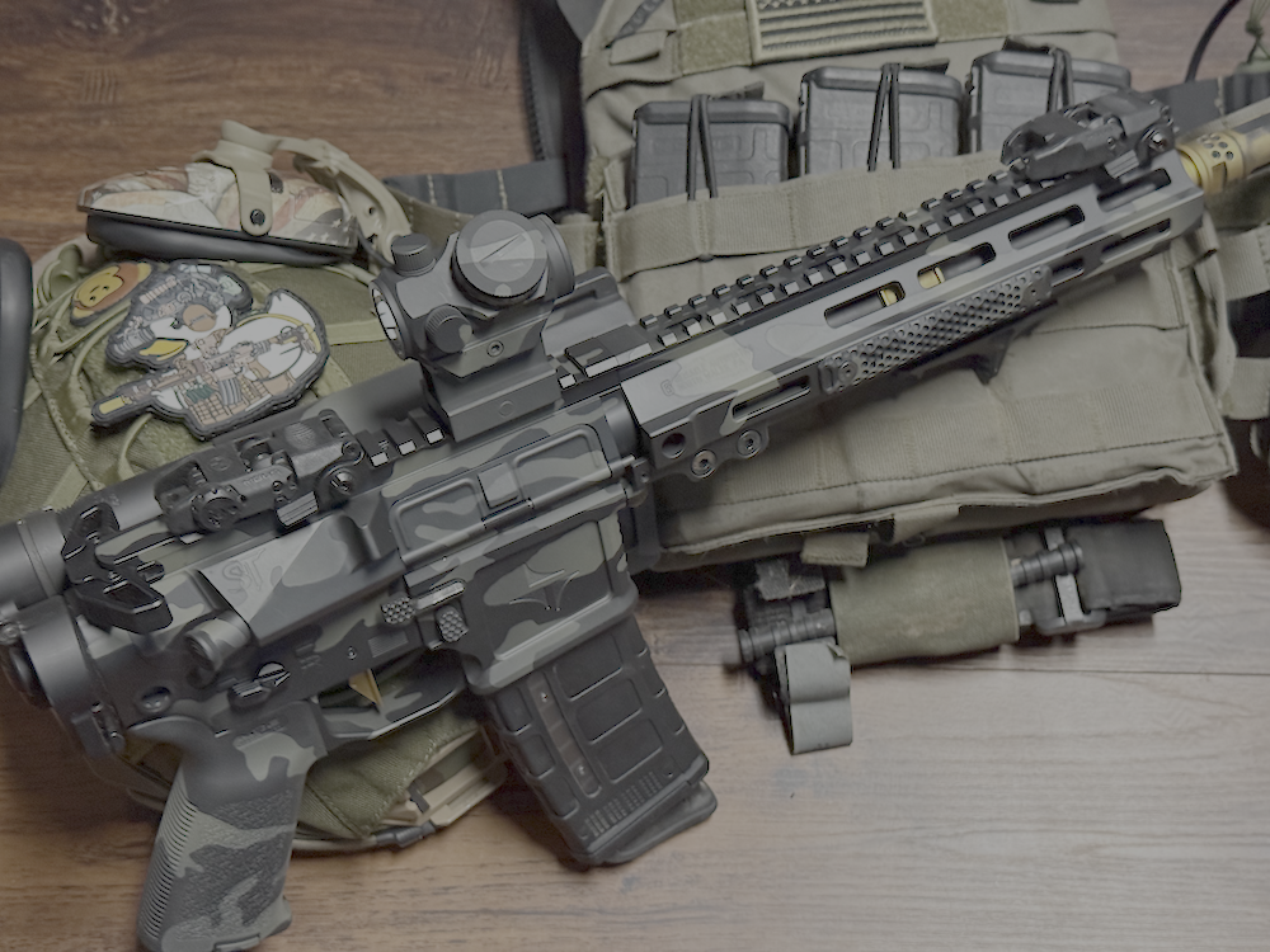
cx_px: 635
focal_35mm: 48
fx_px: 1761
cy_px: 476
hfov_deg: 39.7
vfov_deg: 30.3
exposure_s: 1/30
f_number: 1.78
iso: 640
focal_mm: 6.76
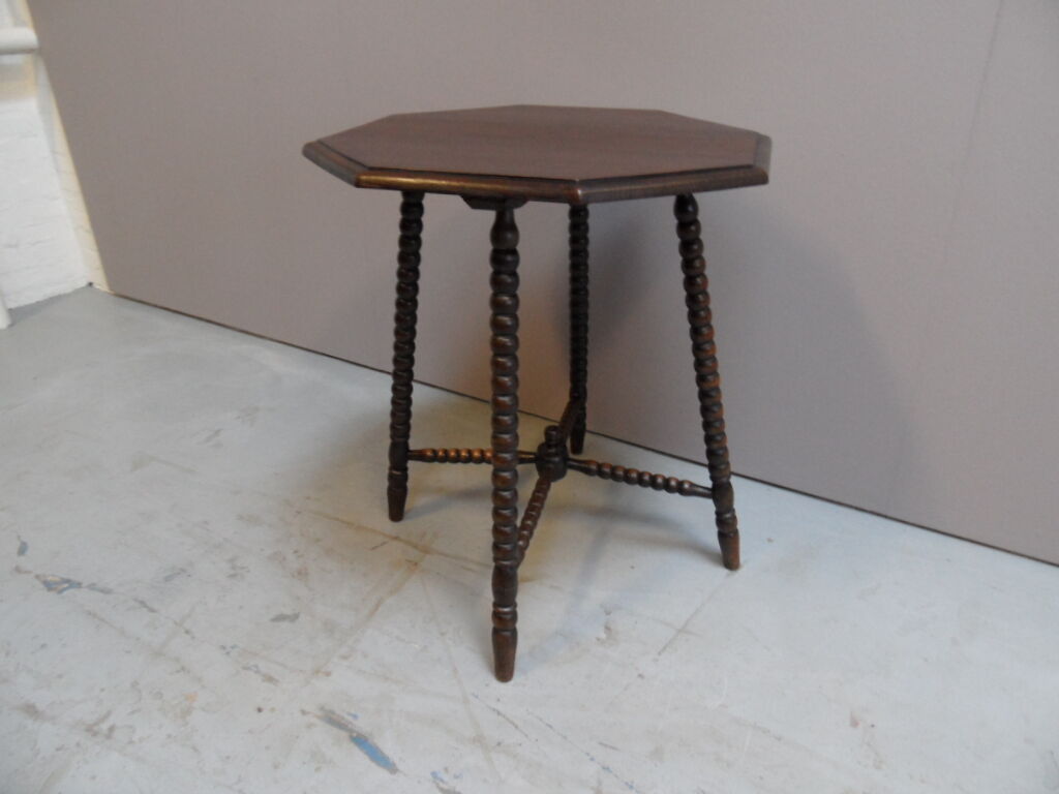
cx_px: 530
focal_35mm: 24
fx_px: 734
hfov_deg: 71.6
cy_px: 397
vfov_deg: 56.8
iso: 320
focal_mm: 3.9
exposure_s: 1/15
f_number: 3.2
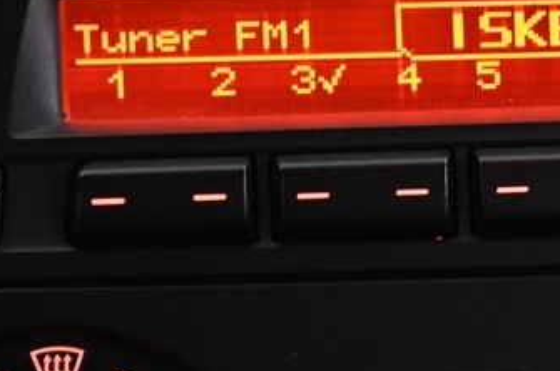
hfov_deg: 8.8
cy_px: 506
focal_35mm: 233
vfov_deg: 5.8
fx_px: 3618
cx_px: 585
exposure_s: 1/13
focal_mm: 48
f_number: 4
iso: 2000
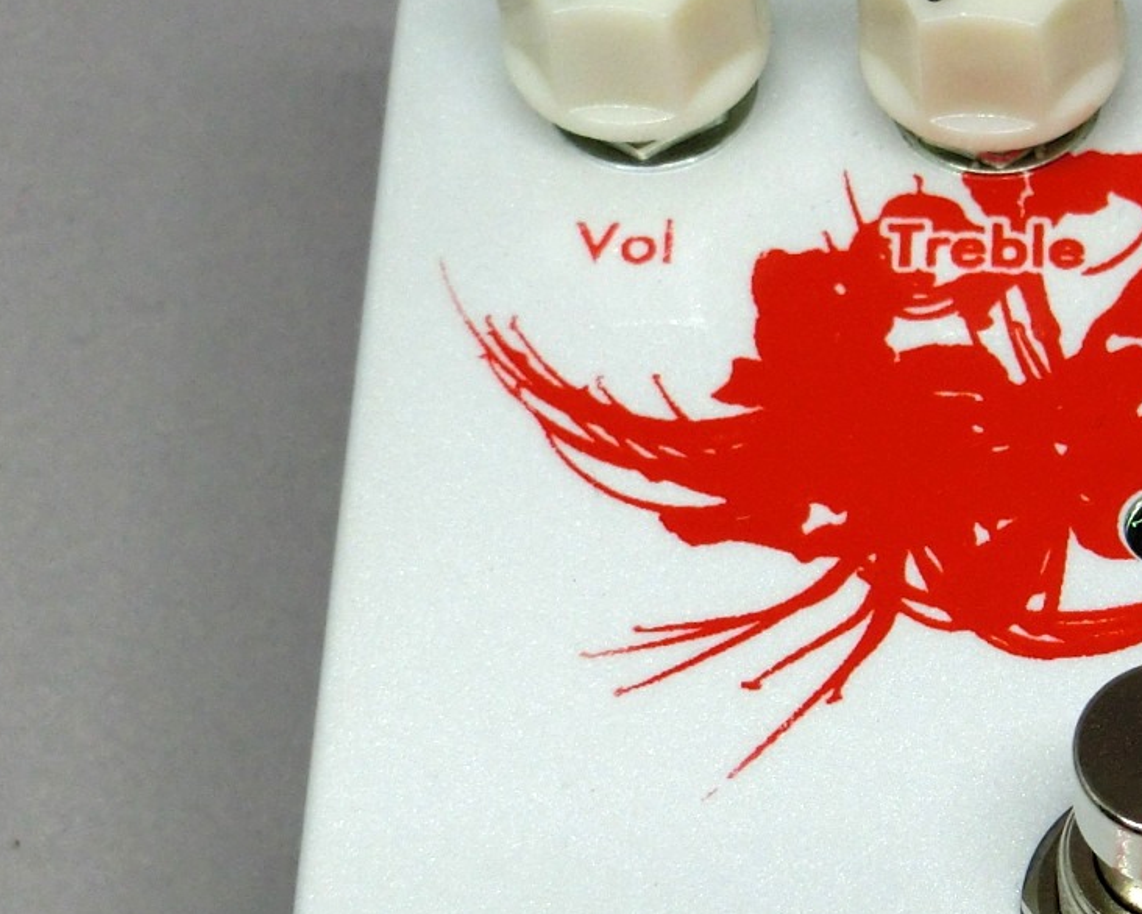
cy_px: 585
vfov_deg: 10.9
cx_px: 1212
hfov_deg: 13.3
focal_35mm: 142
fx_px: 4801
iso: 160
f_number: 4.7
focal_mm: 9.3
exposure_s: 1/125
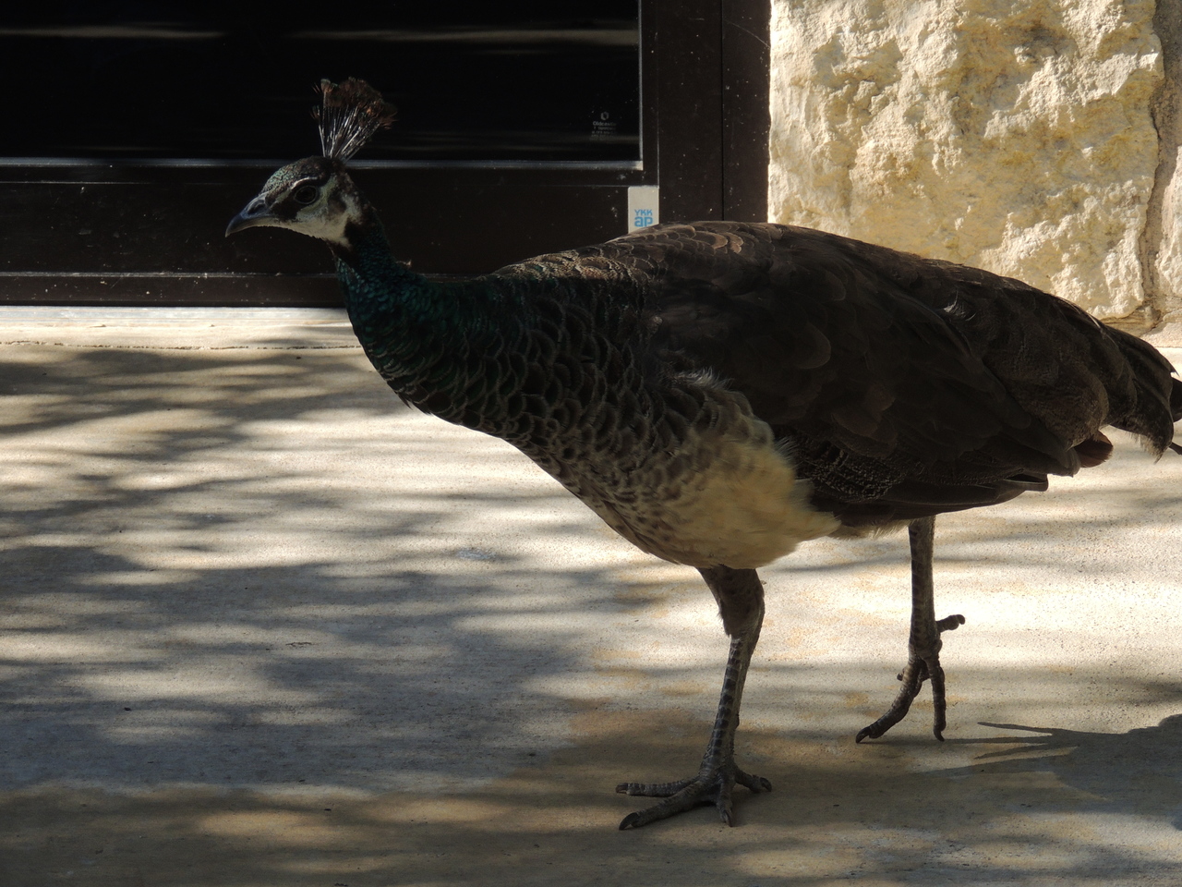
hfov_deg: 9.9
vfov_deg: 7.4
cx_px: 591
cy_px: 444
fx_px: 6829
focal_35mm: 200
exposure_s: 1/500
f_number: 4.6
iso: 220
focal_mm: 35.6
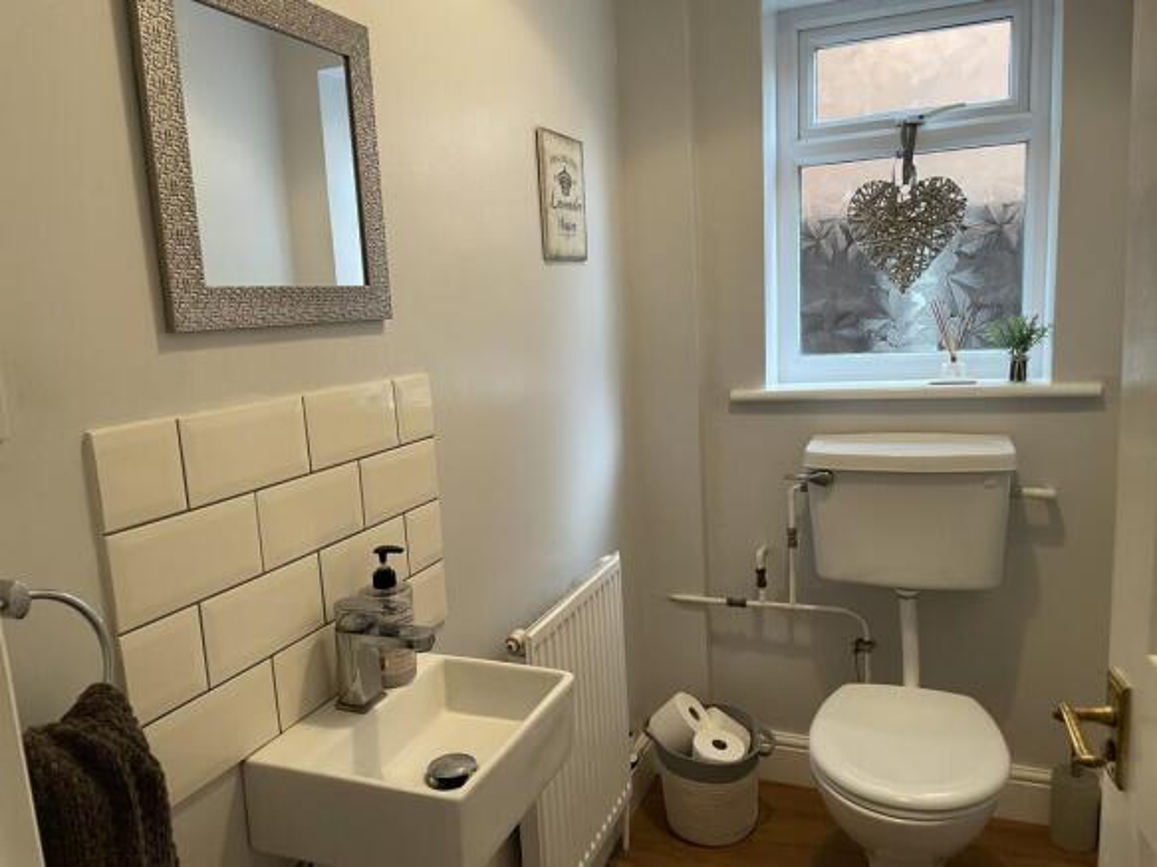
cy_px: 434
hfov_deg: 67.3
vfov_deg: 53.0
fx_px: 869
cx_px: 578
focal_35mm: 26
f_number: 1.6
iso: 100
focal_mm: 4.2
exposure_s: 1/50
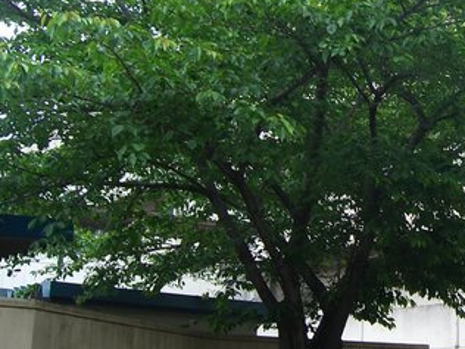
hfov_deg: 24.4
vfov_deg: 19.0
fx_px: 1034
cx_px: 446
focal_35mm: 77
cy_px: 102
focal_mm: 7.9
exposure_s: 1/40
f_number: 8
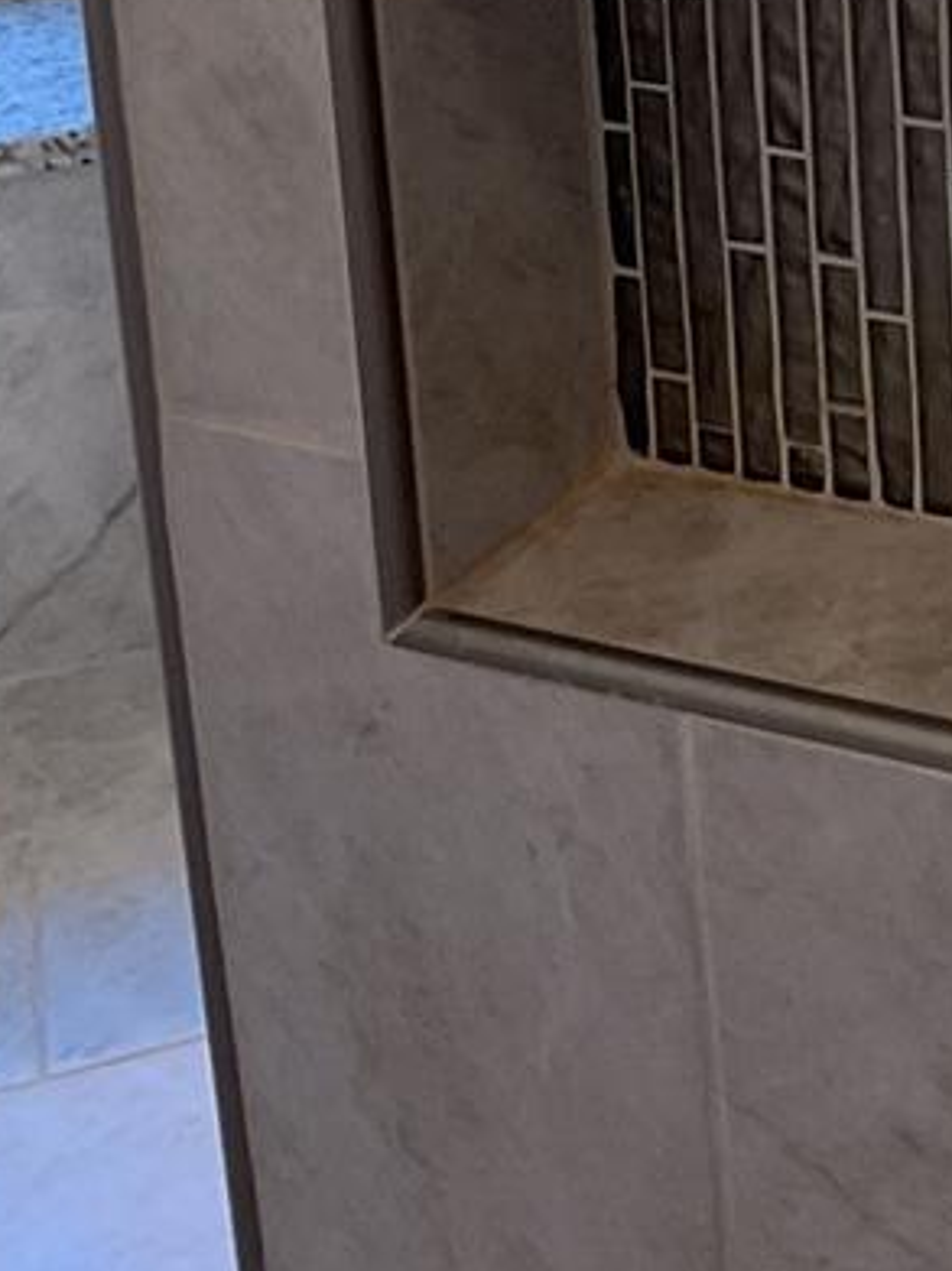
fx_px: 3265
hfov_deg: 15.4
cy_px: -439
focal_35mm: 89
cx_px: 1417
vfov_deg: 20.0
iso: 50
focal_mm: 3
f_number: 1.8
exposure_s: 1/60
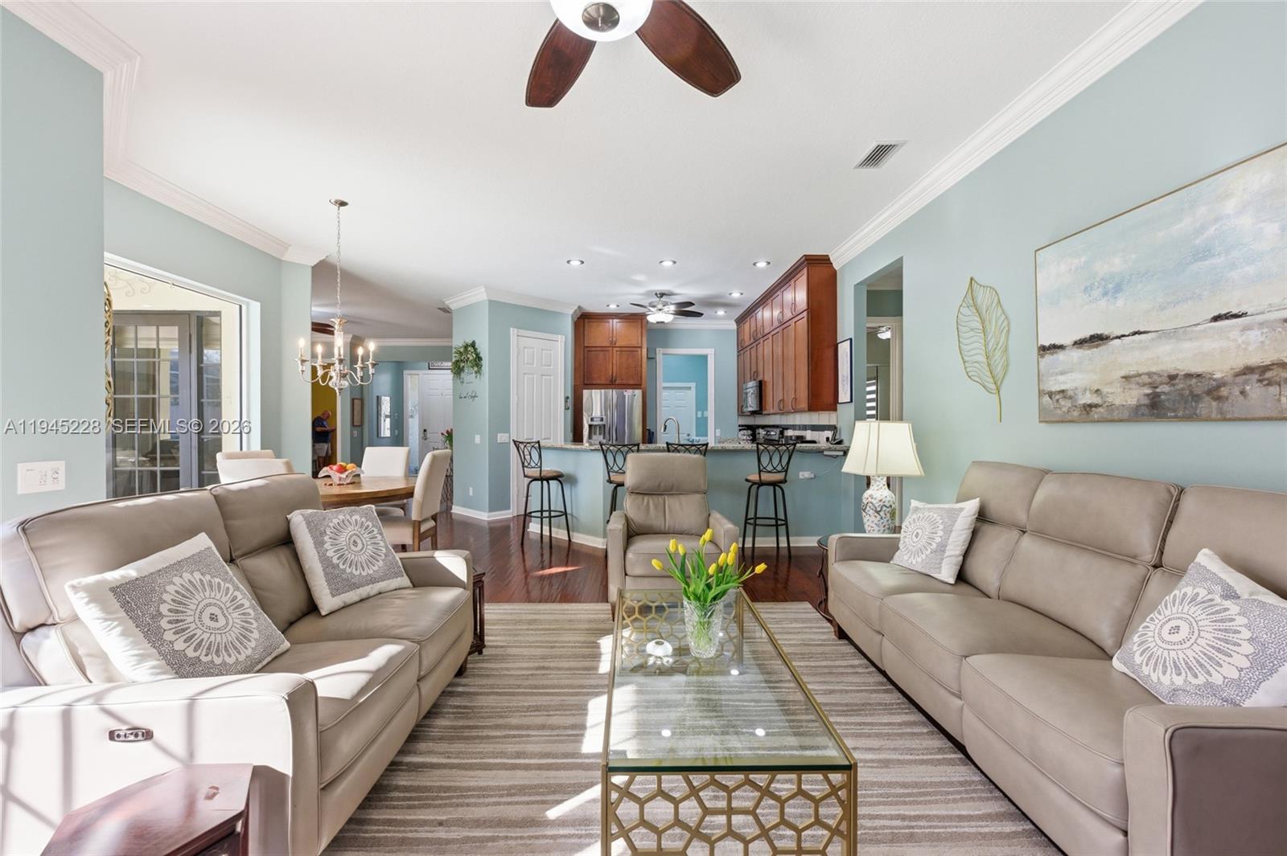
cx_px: 644
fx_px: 500
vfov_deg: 81.1
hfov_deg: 104.3
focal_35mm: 14
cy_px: 428
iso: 500
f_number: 8
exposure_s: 1/640
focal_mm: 14
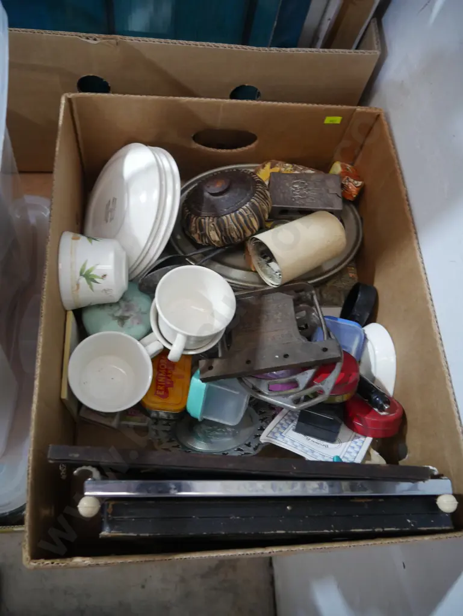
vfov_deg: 63.4
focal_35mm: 28
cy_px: 308
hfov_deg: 49.8
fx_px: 499
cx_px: 232
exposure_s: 1/60
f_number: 3.5
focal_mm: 14
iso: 1600
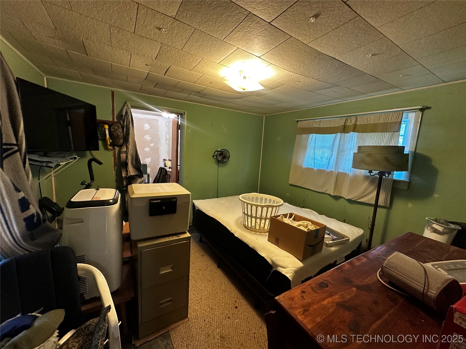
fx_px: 188
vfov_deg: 85.7
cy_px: 174
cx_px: 233
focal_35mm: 14
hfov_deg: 102.1
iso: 500
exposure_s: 1/60
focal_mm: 2.22
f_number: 2.2
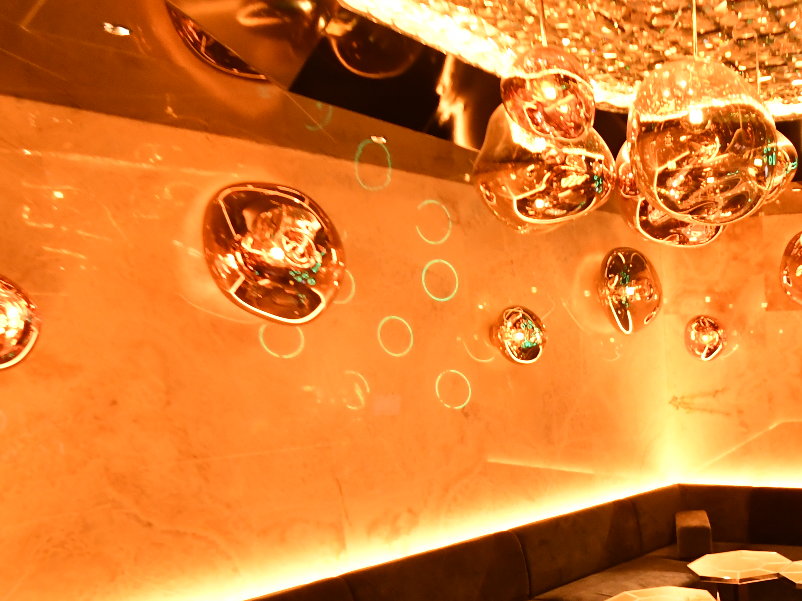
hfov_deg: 45.3
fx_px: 765
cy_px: 494
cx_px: 830
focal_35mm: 33
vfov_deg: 40.9
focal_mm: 10
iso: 1600
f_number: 3.5
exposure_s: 1/60
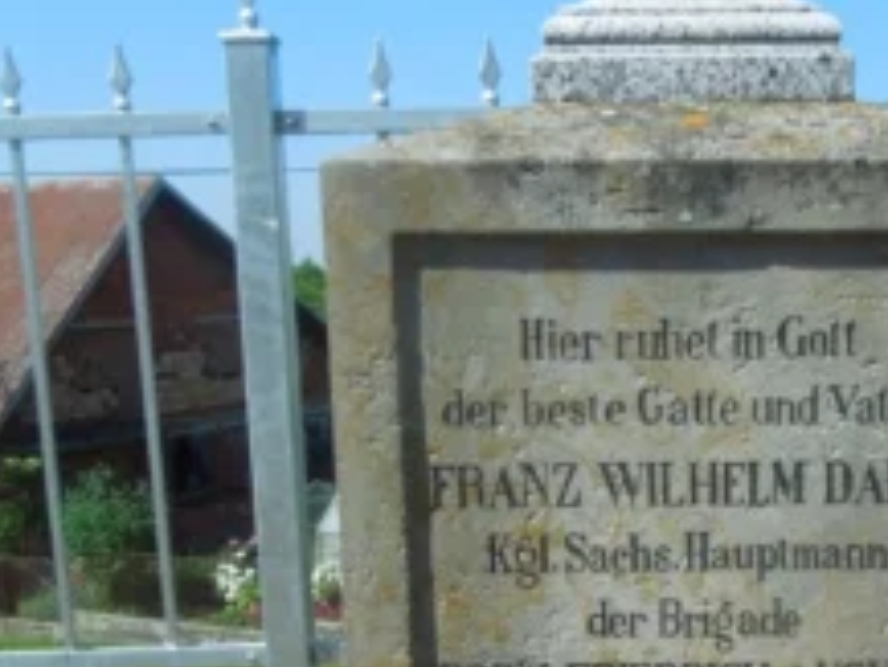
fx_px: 1386
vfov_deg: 26.6
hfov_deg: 34.6
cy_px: 520
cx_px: 685
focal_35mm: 54
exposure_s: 1/1000
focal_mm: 4.5
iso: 400
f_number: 6.6
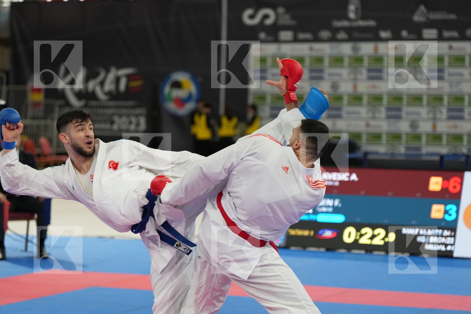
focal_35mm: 112
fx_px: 1465
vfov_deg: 12.2
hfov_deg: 18.3
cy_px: 157
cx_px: 236
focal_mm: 112
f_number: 2.8
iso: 2000
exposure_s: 1/1000
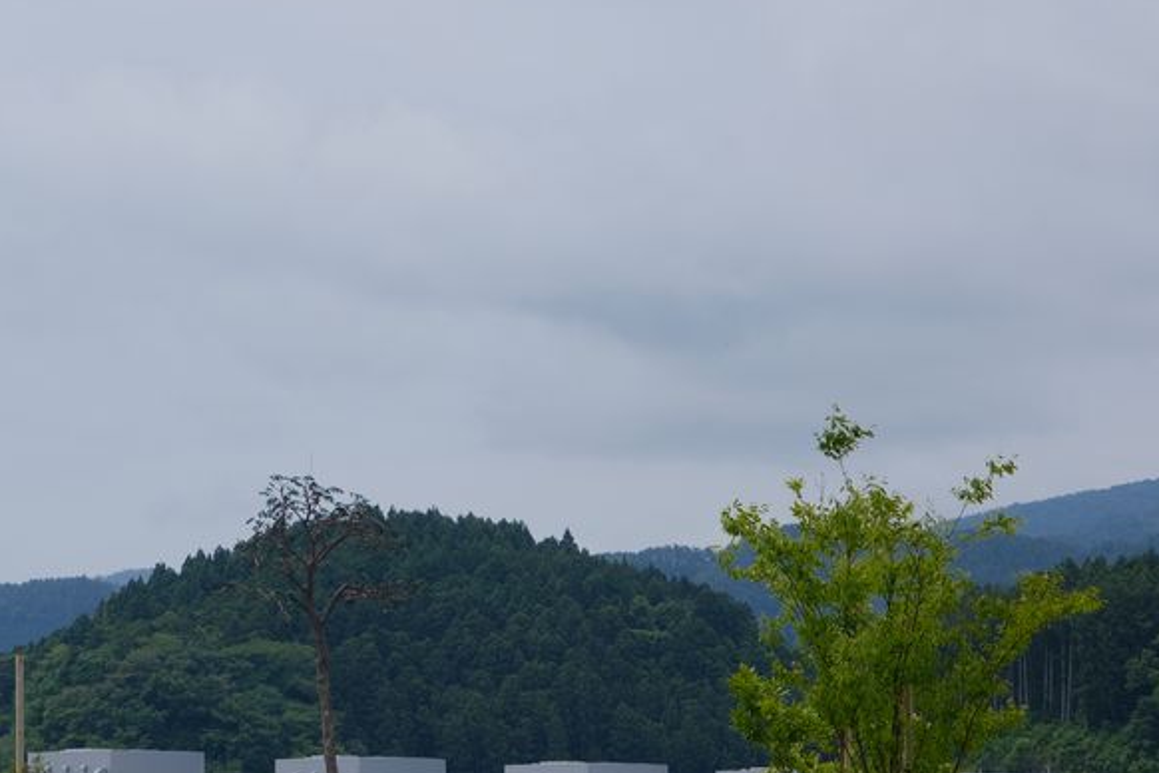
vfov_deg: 8.0
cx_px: 408
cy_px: 527
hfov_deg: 12.0
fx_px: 5505
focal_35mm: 171
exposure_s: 1/800
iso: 320
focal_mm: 80
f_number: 9
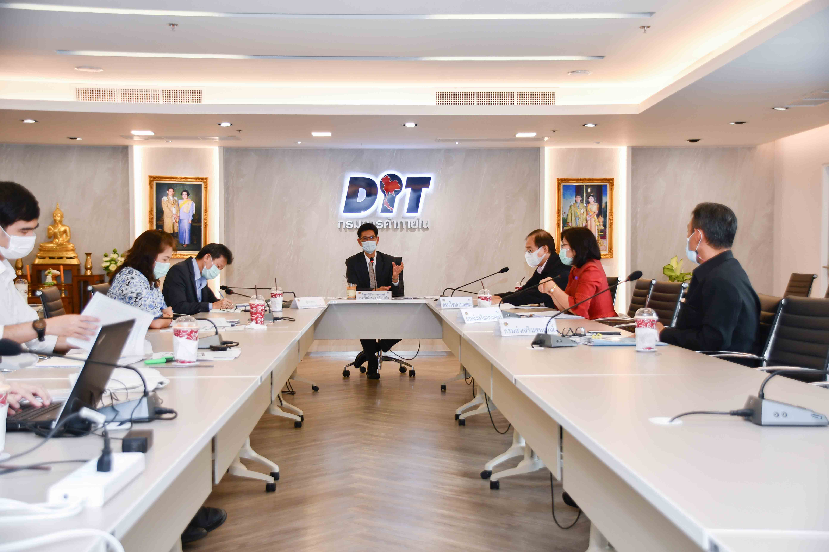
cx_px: 414
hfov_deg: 41.1
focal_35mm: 48
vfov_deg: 28.1
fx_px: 1105
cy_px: 276
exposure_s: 1/60
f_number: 4.2
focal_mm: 32
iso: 250
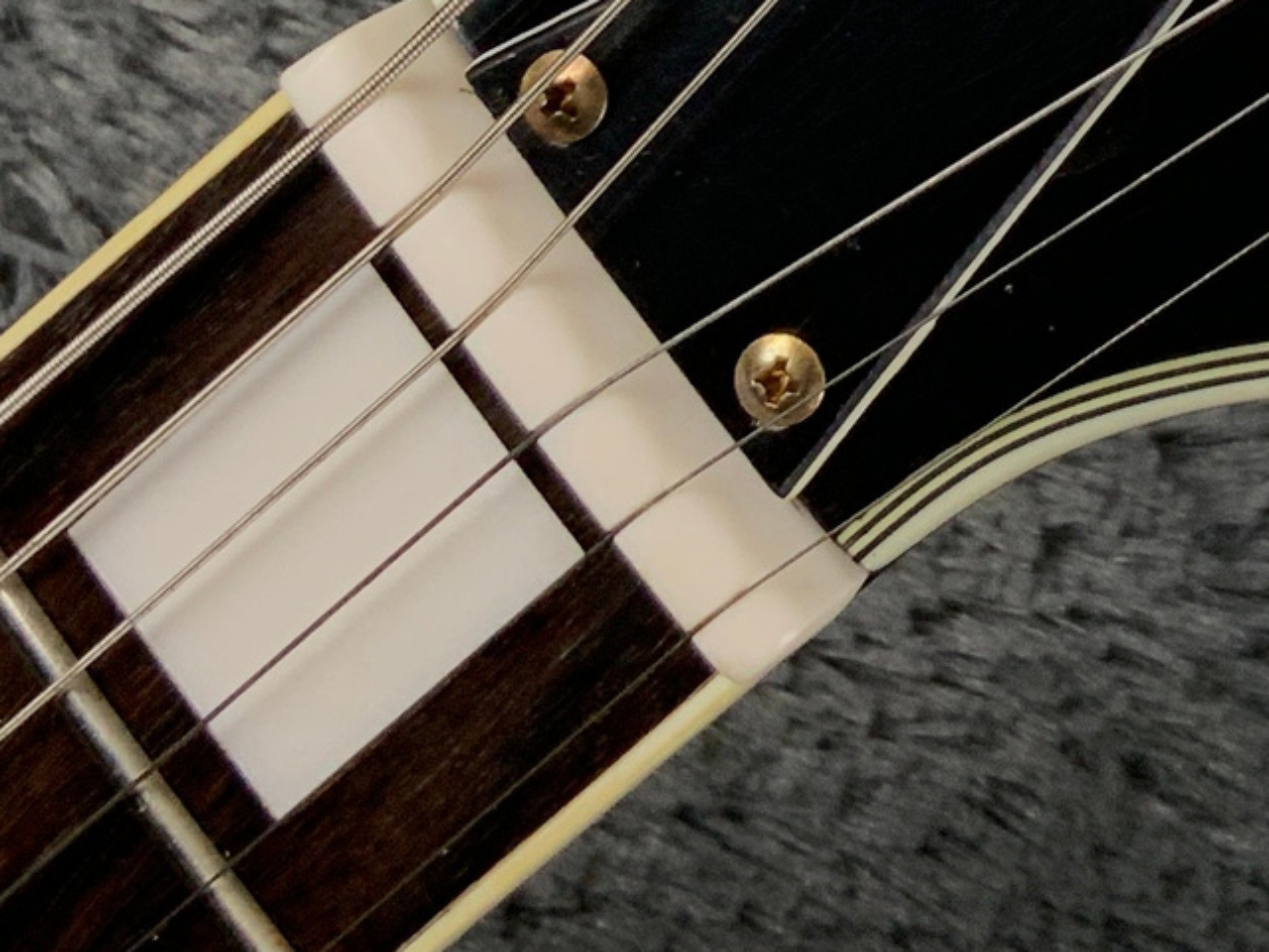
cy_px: -536
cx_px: 1626
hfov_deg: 16.1
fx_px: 4252
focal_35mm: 116
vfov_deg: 12.1
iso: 40
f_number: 1.8
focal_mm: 3
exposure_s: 1/50
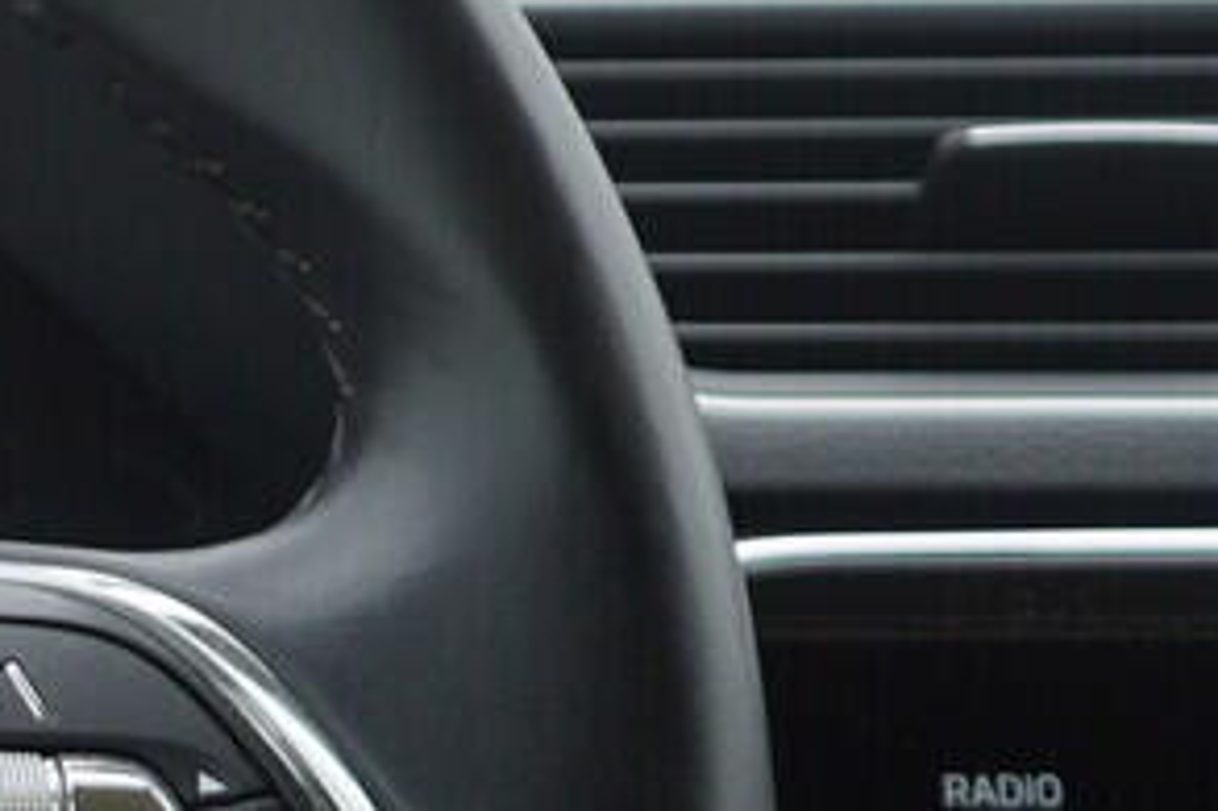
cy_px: 848
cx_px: -1235
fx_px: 5985
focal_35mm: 177
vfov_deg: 7.7
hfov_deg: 10.6
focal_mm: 24
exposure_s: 1/60
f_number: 3.5
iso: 125
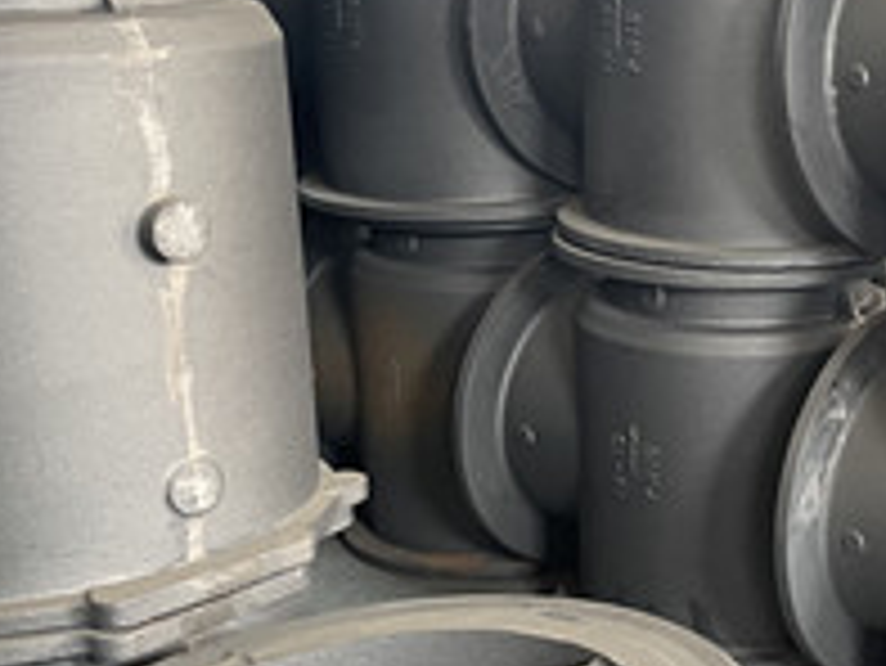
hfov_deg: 26.6
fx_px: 1690
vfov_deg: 22.3
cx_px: 1016
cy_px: 308
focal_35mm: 66
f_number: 1.6
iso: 160
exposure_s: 1/60
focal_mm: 4.2
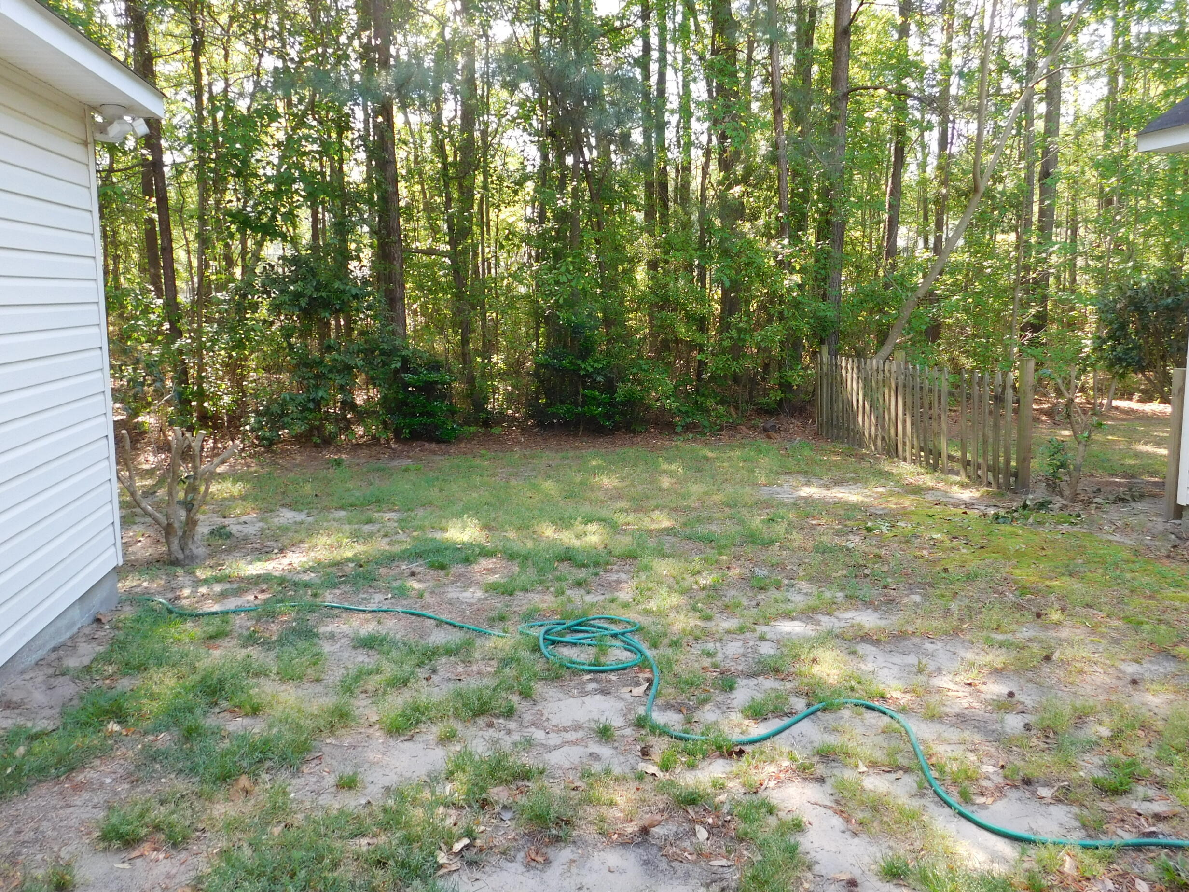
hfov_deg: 63.4
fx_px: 962
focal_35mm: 28
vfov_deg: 49.7
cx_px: 639
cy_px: 424
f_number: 3
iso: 125
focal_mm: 4
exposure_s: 1/125
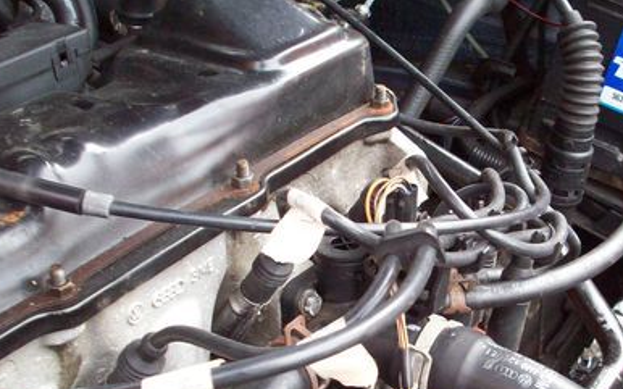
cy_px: 333
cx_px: 439
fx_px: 1103
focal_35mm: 65
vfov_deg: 19.7
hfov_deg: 31.2
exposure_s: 1/91.3
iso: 160
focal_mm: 6.2
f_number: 2.8
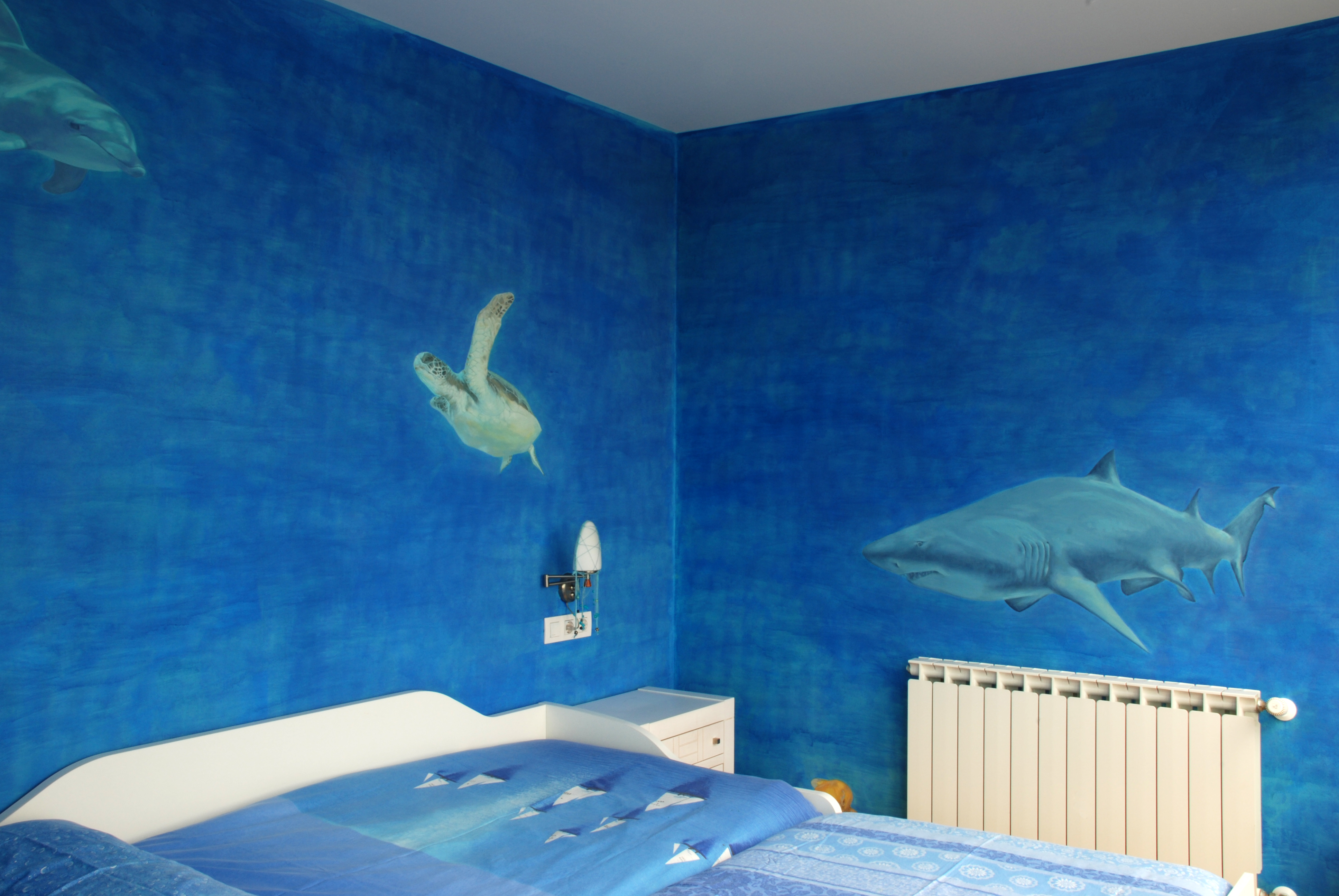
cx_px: 670
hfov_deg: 57.2
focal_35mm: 33
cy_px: 448
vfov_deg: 40.1
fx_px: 1229
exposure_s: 1.6
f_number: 25
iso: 100
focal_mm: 22
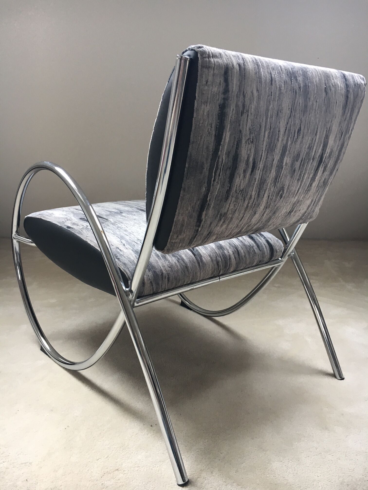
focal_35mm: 29
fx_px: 411
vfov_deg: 61.7
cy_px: 245
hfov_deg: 48.2
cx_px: 184
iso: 50
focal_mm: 4.15
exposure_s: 1/33
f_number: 2.2
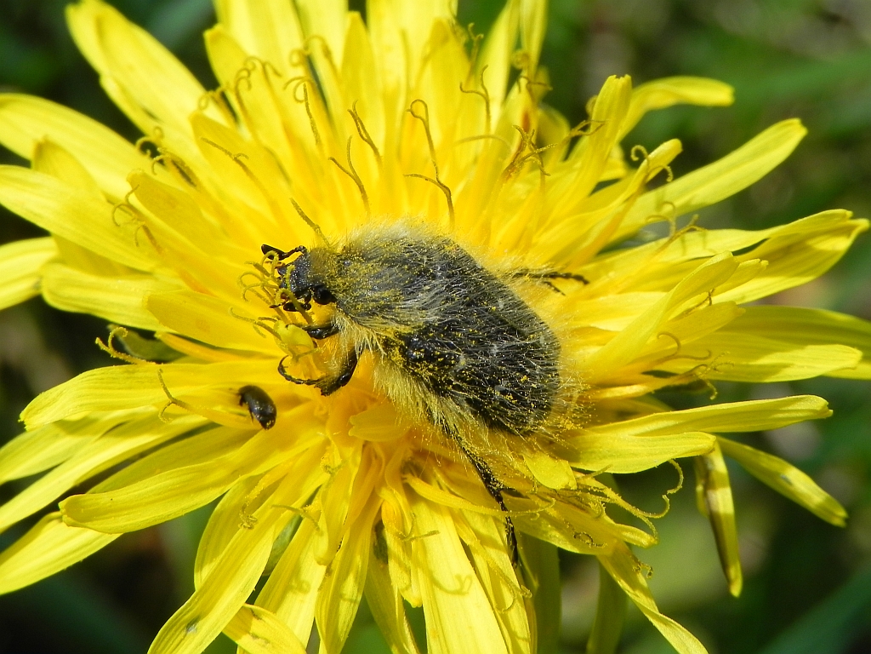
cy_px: 327
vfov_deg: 14.1
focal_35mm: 105
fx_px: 2642
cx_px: 436
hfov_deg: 18.7
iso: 160
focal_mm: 18.8
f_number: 7.1
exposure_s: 1/564
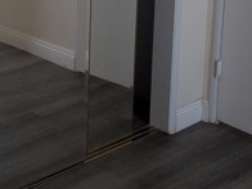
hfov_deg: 21.8
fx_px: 641
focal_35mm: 88
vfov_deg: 16.1
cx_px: 28
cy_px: -36
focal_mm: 4.38
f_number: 1.73
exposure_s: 1/60
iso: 91
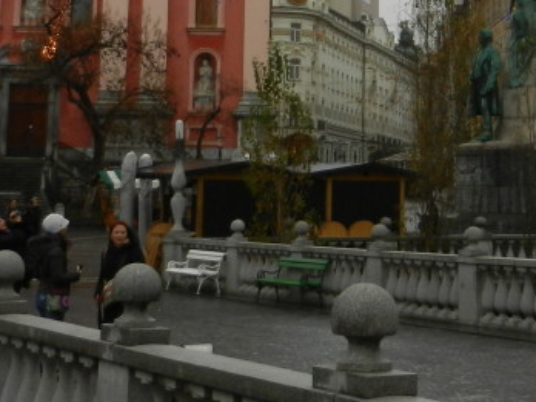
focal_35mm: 97
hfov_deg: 20.1
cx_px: 397
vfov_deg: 14.5
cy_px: -132
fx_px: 1502
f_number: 3.8
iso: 160
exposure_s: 1/250
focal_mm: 5.9
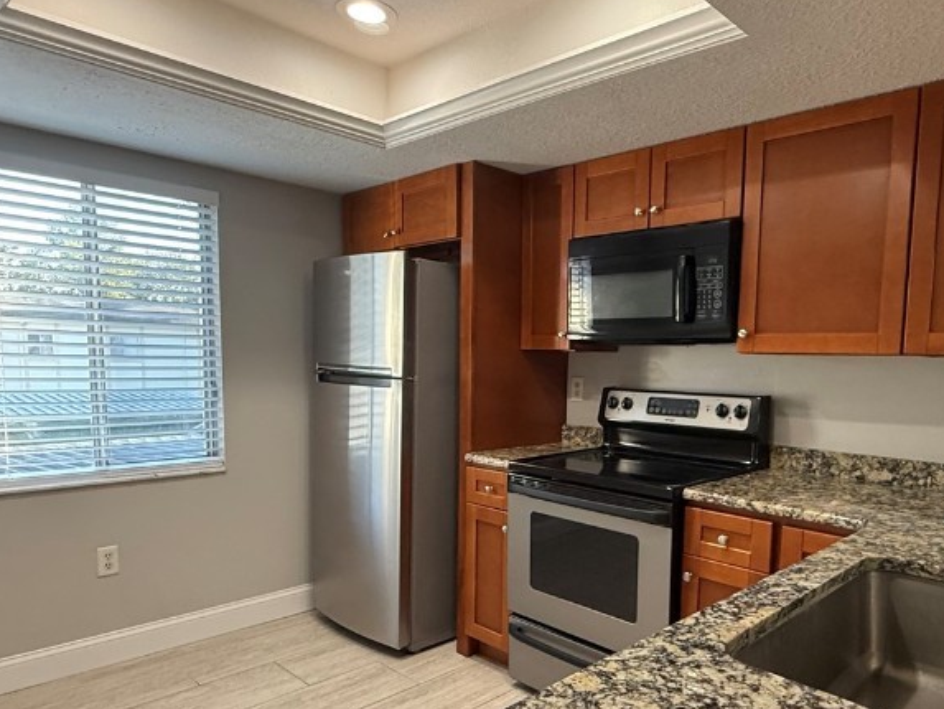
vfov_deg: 54.5
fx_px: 682
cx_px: 572
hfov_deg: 68.6
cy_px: 427
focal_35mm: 25
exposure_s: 1/120
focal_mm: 2.22
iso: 500
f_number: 2.2
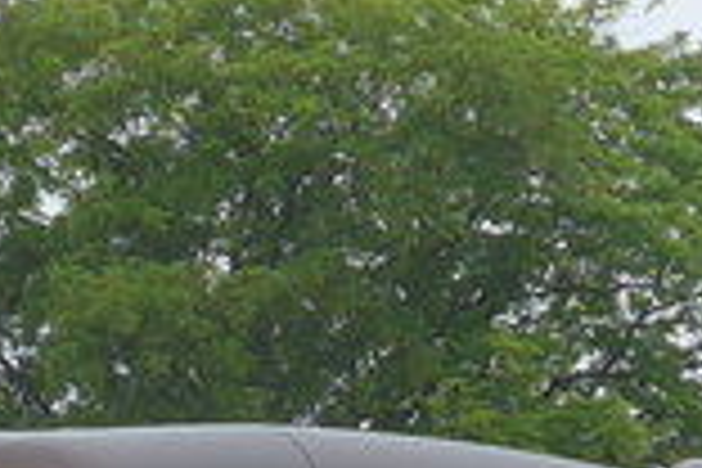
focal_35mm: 368
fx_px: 7175
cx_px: 684
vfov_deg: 3.7
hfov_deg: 5.6
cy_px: 824
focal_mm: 9.5
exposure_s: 1/200
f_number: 3
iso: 80
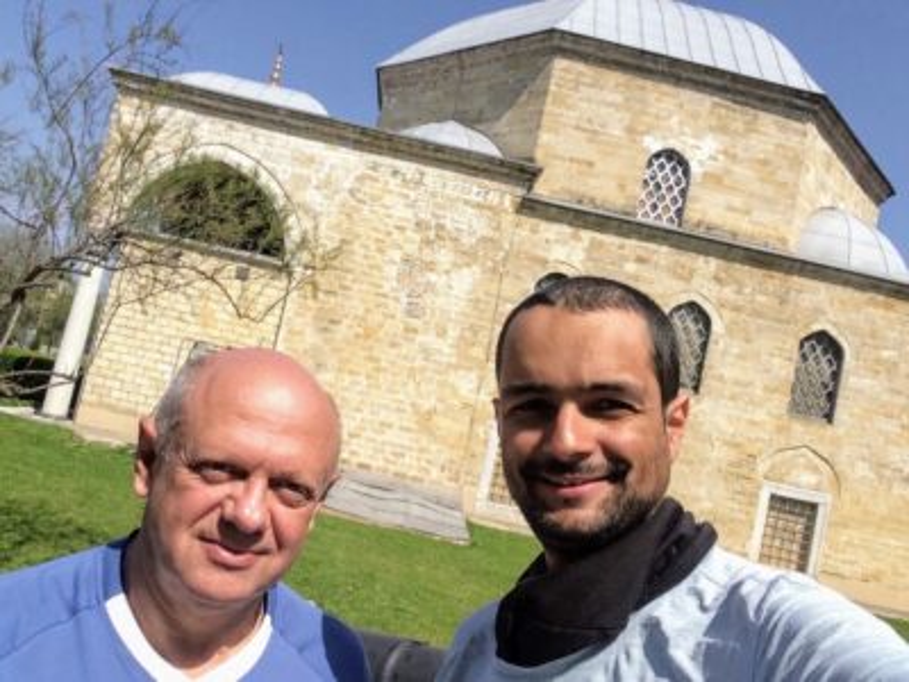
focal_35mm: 31
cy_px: 341
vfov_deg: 45.4
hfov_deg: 58.4
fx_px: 814
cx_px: 454
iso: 50
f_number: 2.4
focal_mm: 2.15
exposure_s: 1/2004
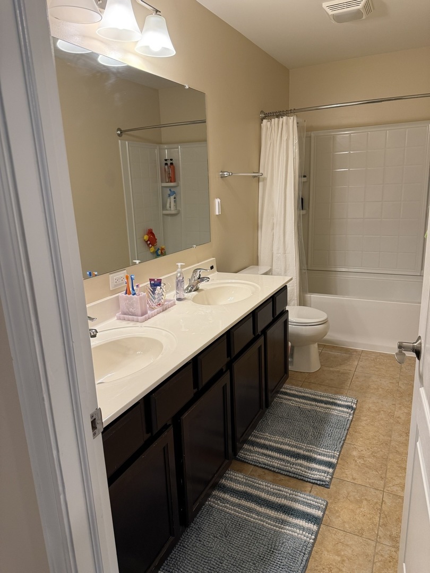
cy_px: 286
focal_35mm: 24
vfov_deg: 71.6
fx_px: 398
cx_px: 215
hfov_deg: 56.8
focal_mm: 6.76
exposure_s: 1/60
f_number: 1.78
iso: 160
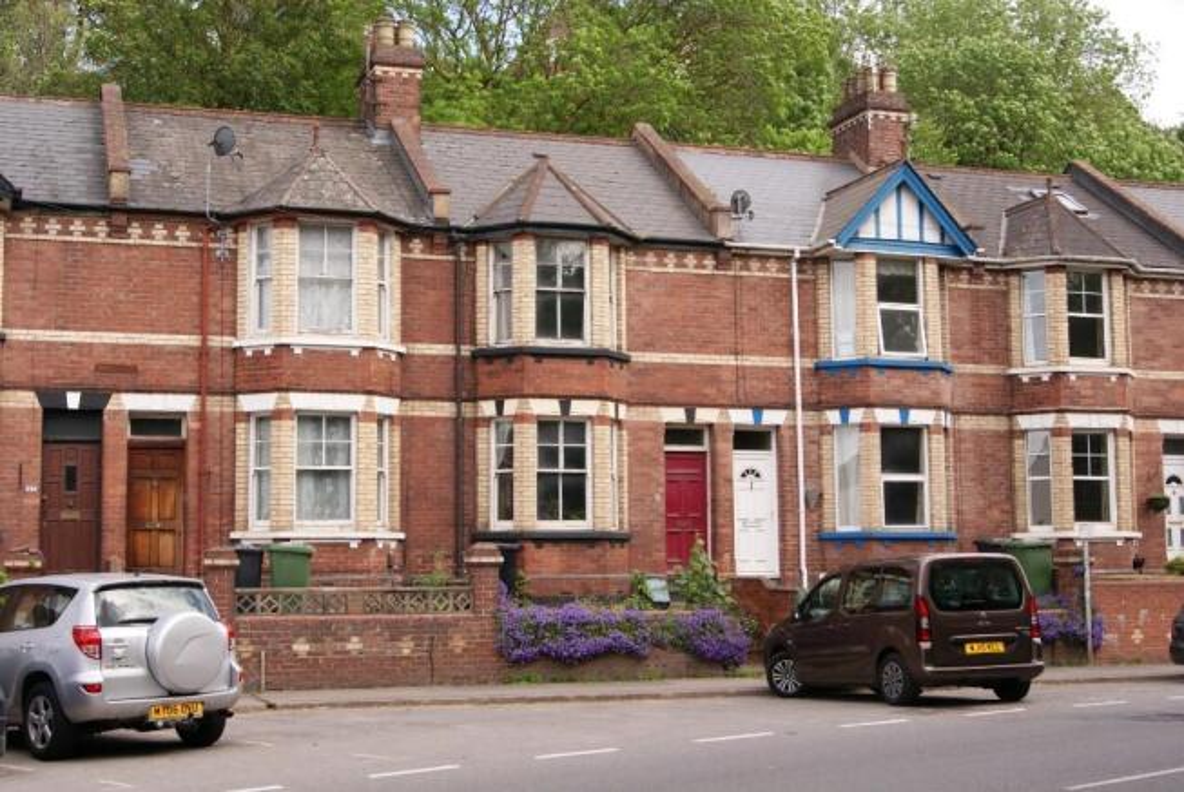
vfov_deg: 25.8
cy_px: 396
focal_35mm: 52
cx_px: 592
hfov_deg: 37.8
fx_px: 1729
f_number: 9
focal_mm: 35
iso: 100
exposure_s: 1/160
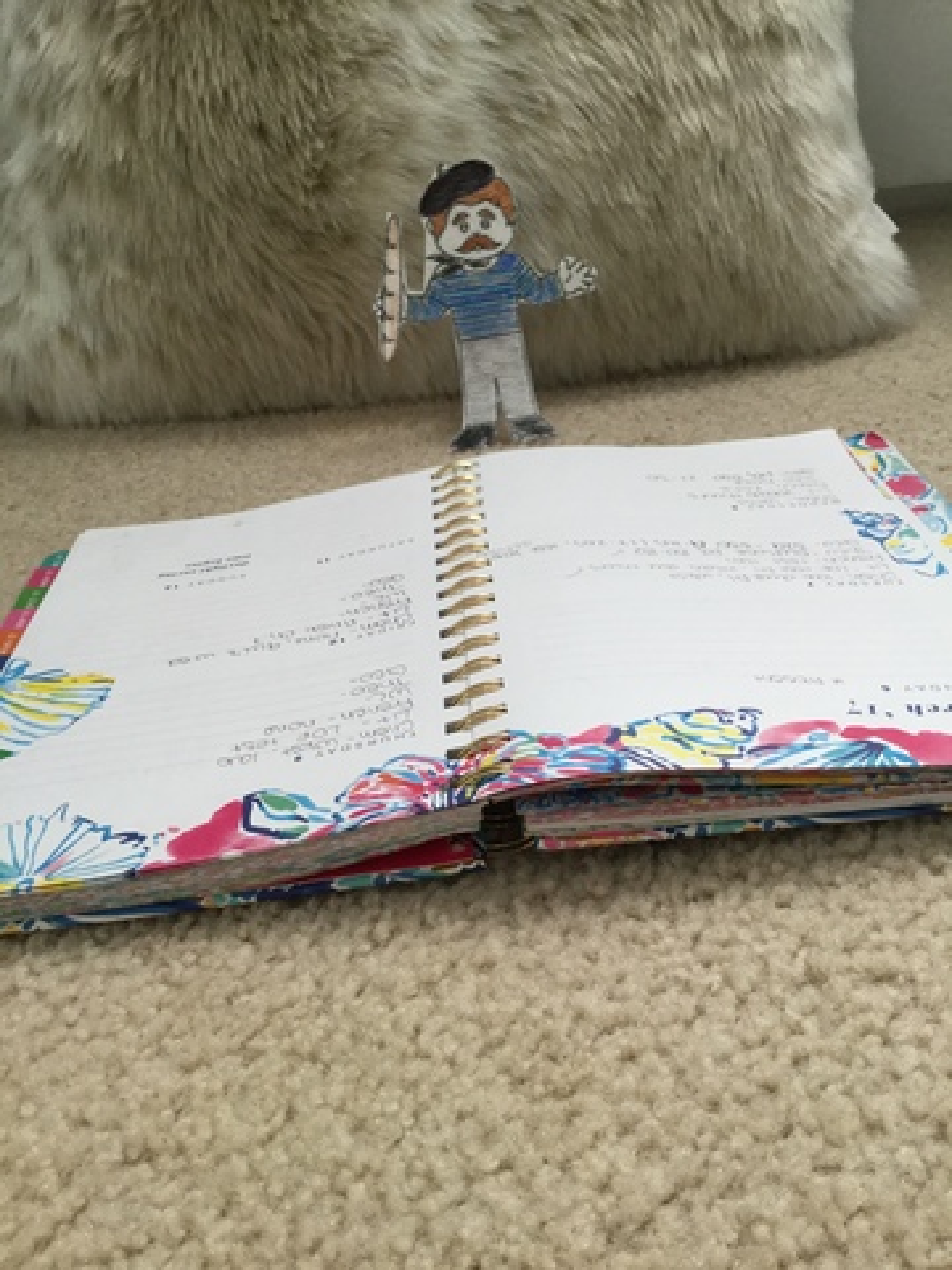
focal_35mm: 31
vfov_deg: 58.4
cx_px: 476
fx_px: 1137
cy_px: 635
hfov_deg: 45.4
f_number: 2.4
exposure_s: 1/30
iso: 25
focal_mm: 3.3
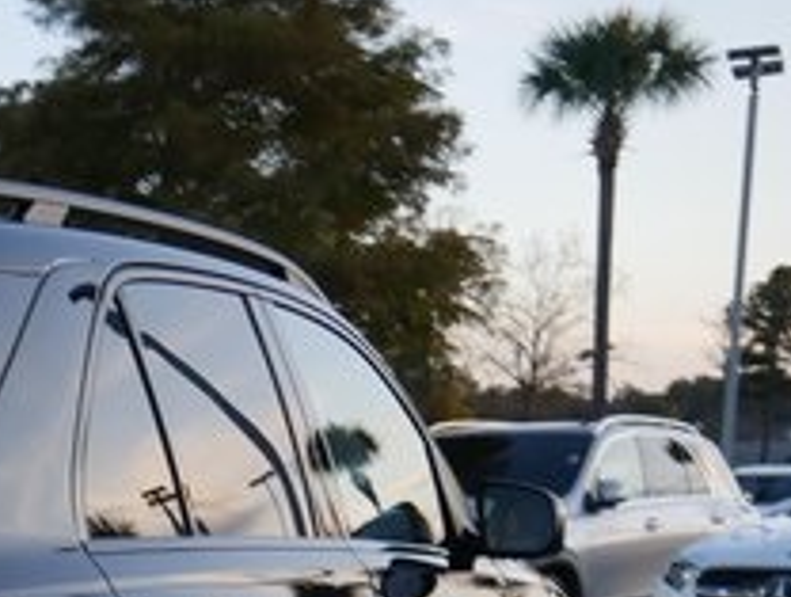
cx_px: -304
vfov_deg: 15.8
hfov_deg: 20.3
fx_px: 1970
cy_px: 899
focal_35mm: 86
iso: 200
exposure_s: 1/160
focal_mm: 14
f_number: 4
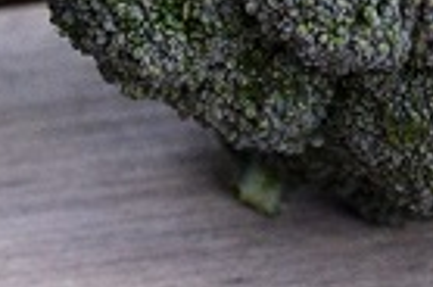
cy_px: -232
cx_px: 25
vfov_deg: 3.0
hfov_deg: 4.6
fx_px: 5424
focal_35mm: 452
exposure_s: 1/2000
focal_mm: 60
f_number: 4.5
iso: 1250
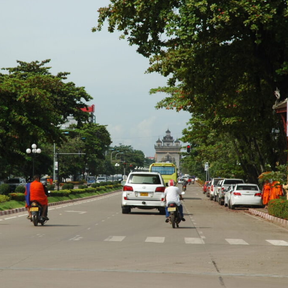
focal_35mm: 135
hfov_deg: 12.9
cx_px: 115
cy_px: 144
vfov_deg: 12.9
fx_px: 1271
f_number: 10
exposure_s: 1/250
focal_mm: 70
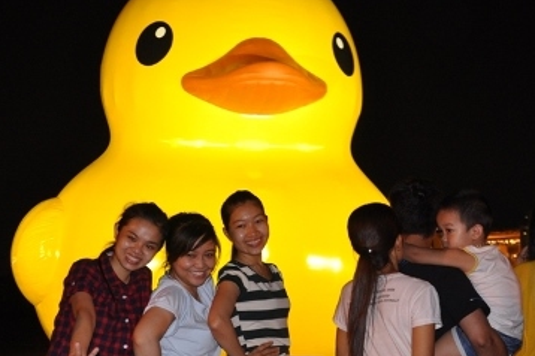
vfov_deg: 22.9
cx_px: 197
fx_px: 876
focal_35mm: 59
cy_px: 195
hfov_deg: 33.8
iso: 640
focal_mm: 22
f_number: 3.8
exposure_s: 1/20
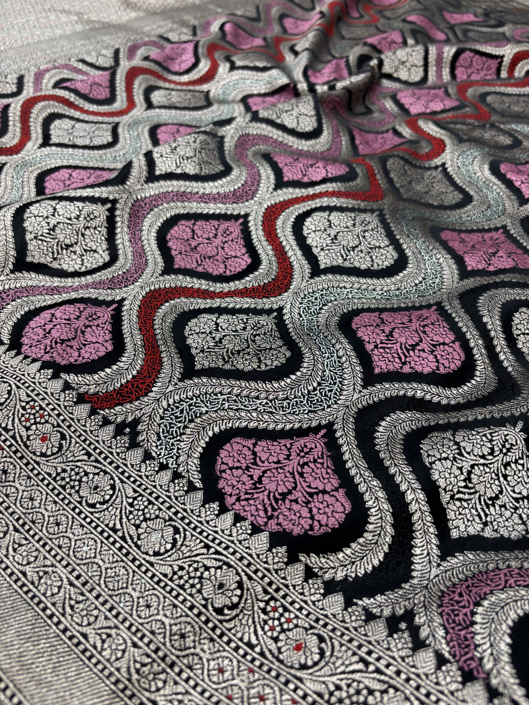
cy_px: 352
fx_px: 530
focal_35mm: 26
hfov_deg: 53.1
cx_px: 264
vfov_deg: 67.3
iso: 80
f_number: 1.6
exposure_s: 1/50
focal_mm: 5.96
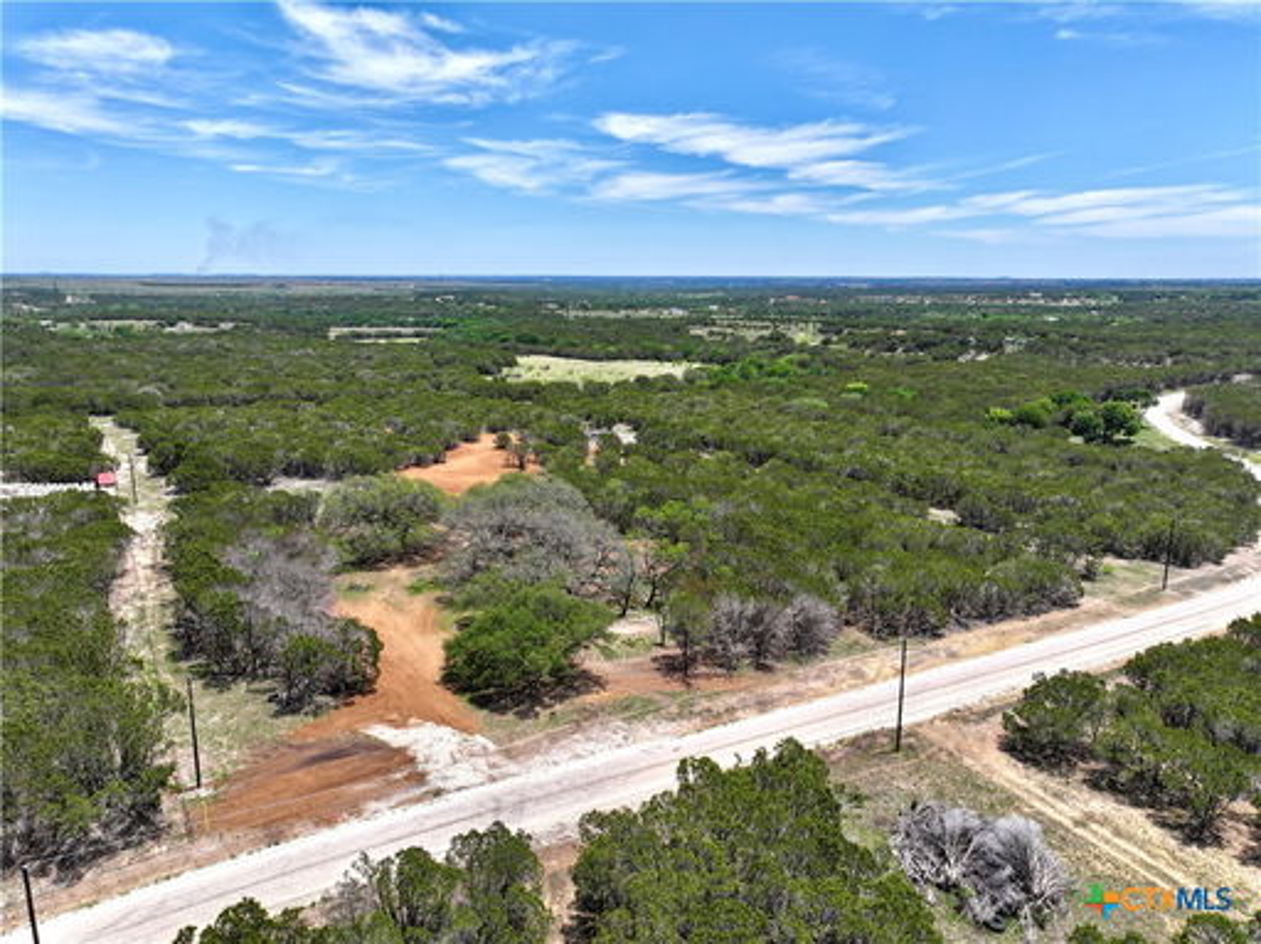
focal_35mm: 24
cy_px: 472
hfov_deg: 71.6
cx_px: 630
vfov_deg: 56.7
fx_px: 873
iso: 110
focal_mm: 12.29
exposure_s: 1/160
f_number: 2.8
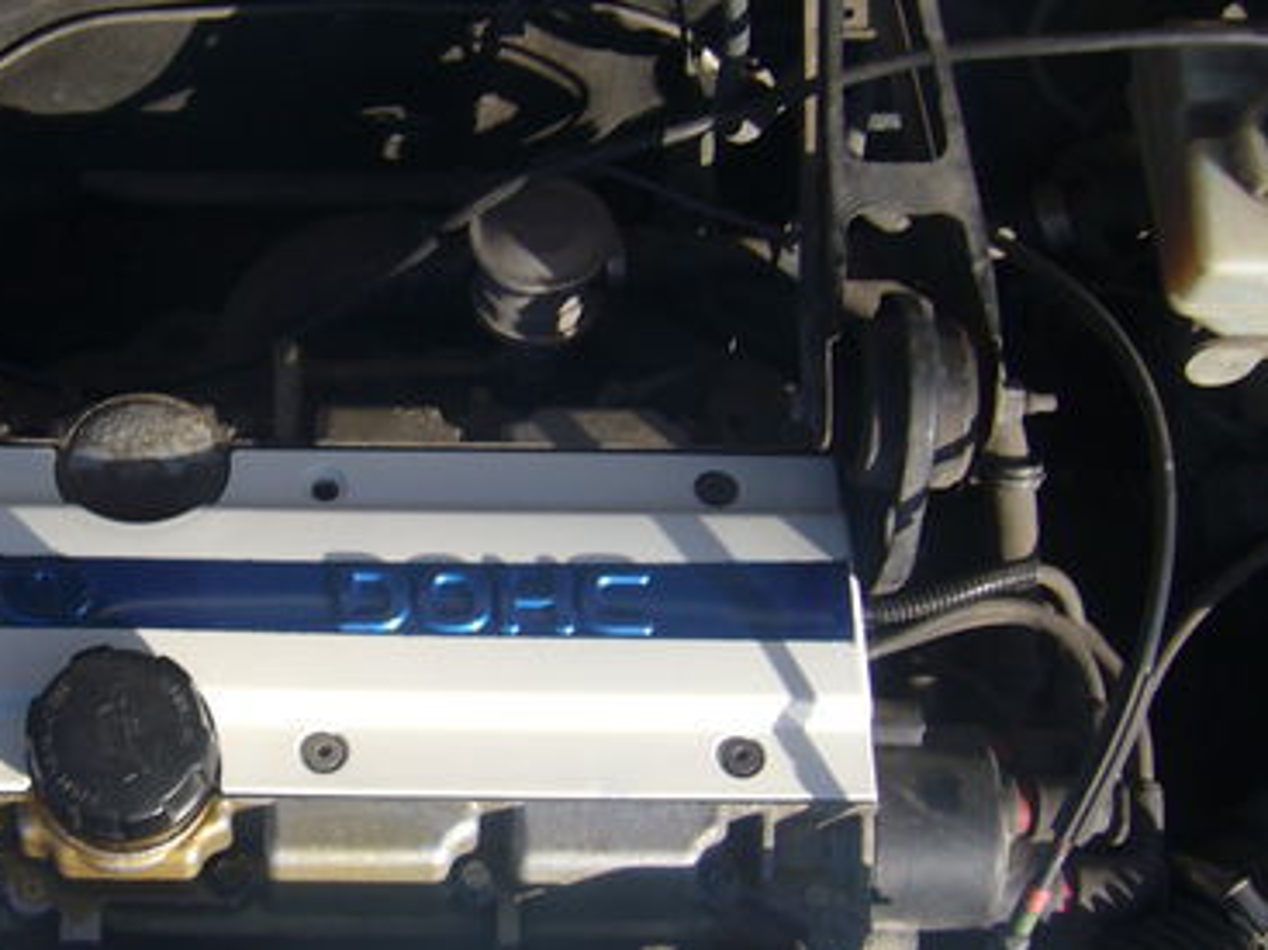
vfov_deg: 24.0
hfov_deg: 30.9
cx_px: 252
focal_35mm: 61
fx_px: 2234
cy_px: 553
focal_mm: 5.8
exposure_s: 1/160
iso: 80
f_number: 5.6
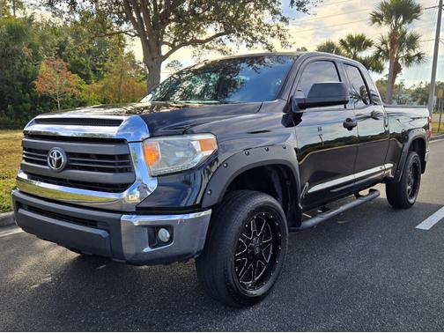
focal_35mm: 23
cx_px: 222
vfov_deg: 58.9
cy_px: 166
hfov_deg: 73.9
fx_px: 295
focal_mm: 5.4
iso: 25
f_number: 1.8
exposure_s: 1/1250
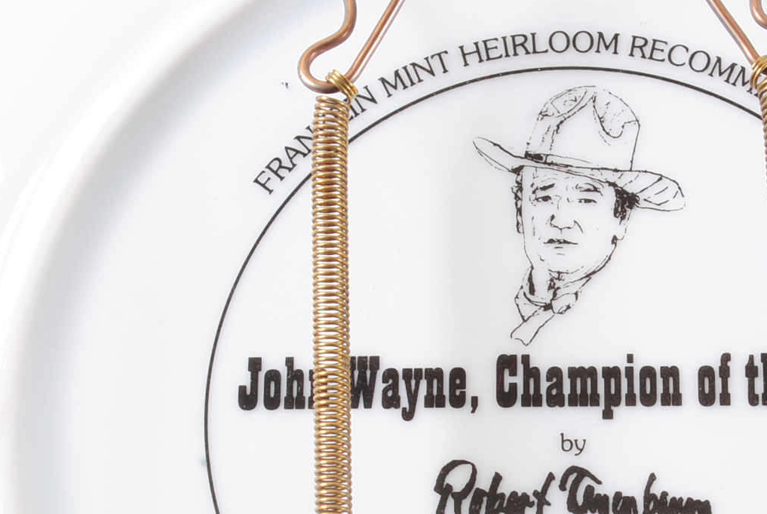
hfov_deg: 20.2
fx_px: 2132
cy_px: 484
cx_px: 575
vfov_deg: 13.6
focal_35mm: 100
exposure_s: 1/125
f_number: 11
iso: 100
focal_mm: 35
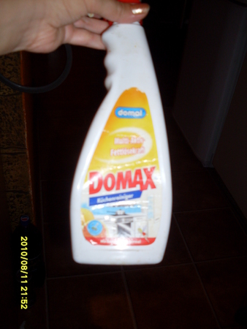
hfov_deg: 37.8
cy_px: 164
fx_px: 361
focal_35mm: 38
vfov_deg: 49.0
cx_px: 124
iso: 100
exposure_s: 1/45
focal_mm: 6.3
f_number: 2.8
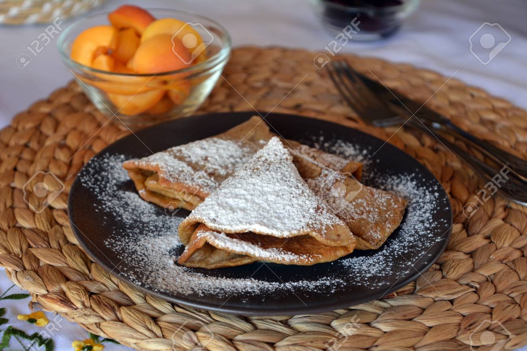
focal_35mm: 72
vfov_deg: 18.9
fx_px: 1054
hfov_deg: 28.1
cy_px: 176
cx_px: 264
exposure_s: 1/125
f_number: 5.6
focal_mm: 48
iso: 280
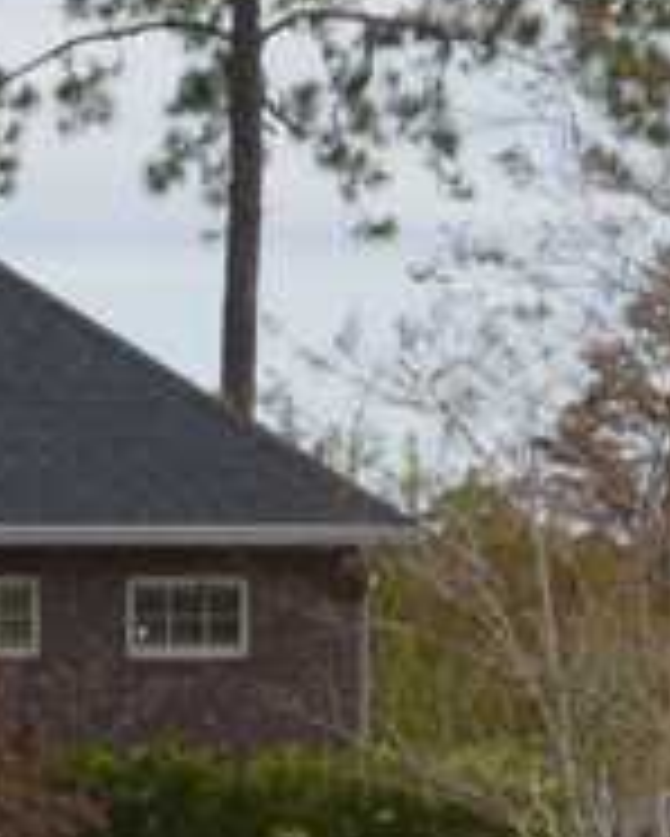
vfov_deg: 5.3
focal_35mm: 365
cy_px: 814
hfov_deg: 4.1
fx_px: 9040
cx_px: -1097
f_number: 9
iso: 100
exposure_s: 1/200
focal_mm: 32
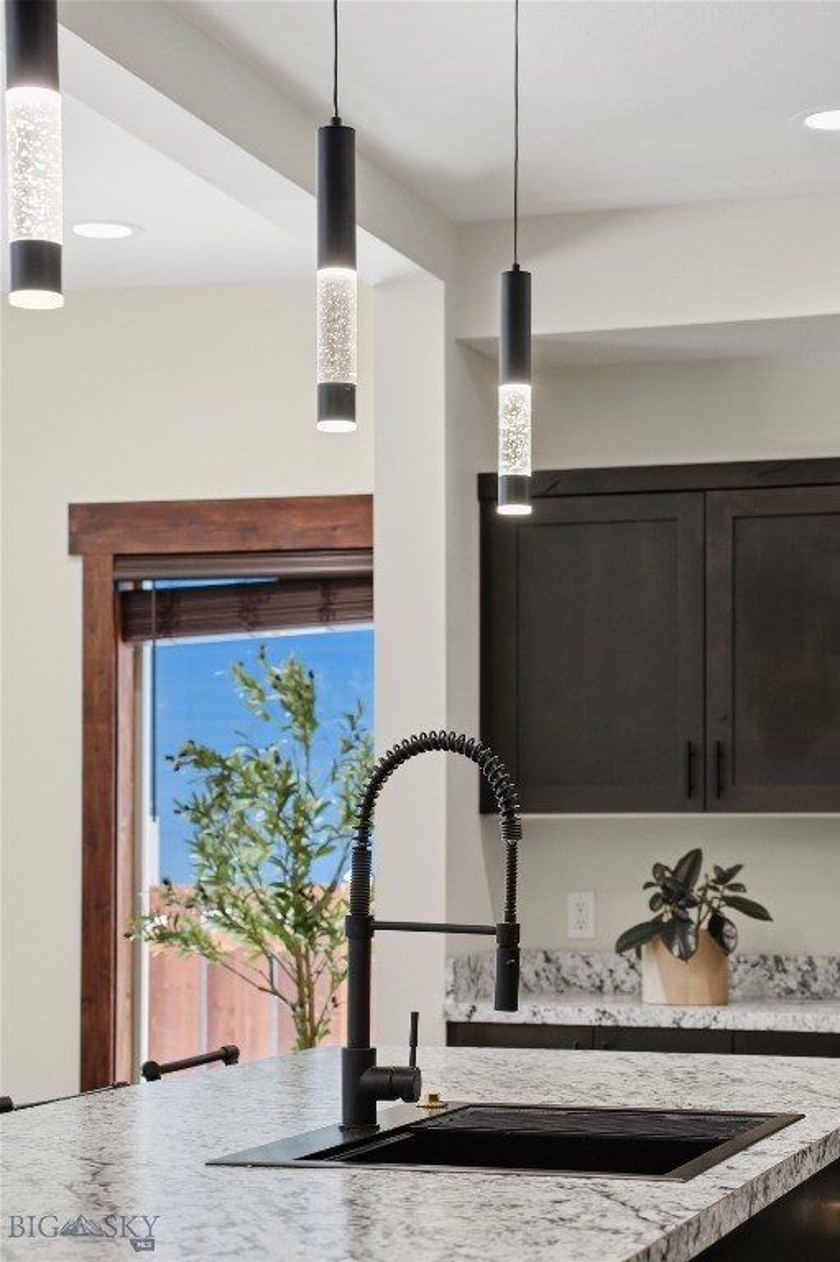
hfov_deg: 17.9
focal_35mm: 76
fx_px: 2663
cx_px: 420
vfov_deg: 26.7
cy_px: 631
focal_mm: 76
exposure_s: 1/500
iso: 1250
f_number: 7.1
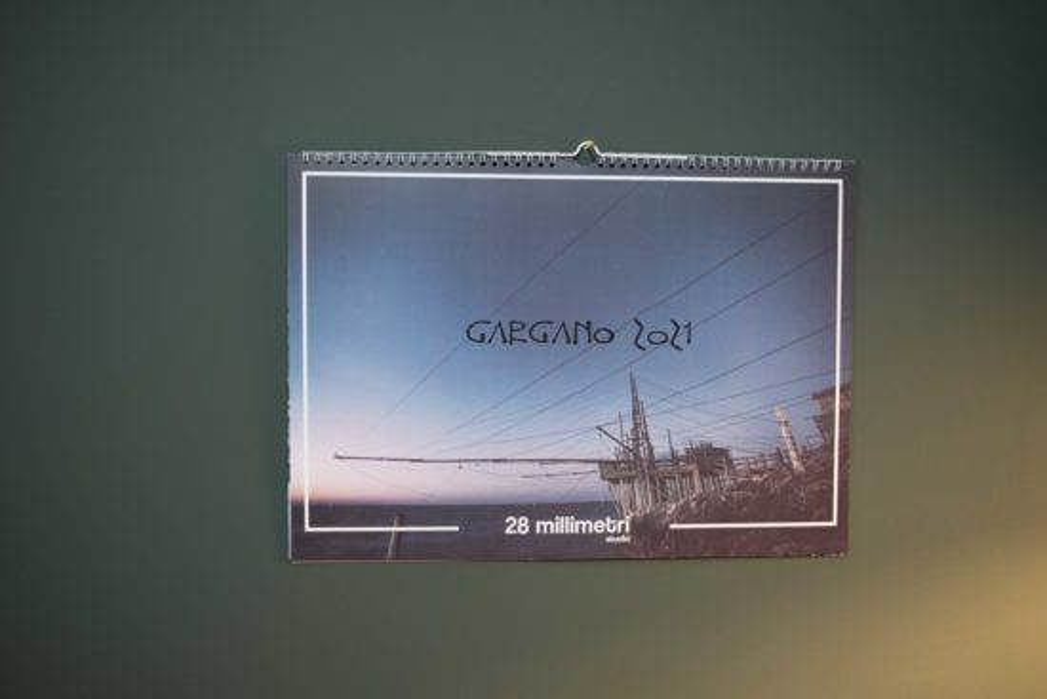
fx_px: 1105
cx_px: 524
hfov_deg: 50.7
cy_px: 350
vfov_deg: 35.1
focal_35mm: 38
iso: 2500
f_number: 2.8
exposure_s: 1/60
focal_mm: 38
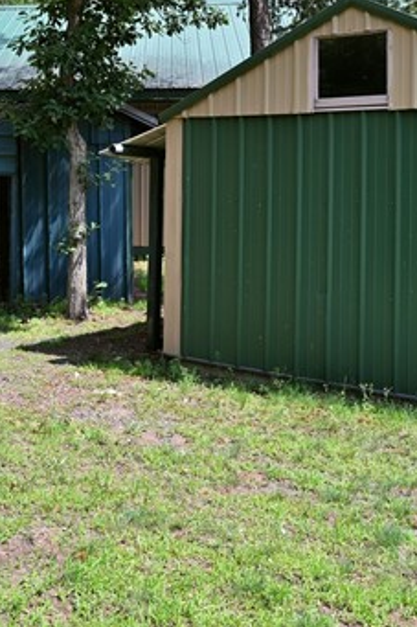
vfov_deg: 37.1
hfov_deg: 24.9
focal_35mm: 53
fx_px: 915
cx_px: 44
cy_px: 177
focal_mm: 16.5
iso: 250
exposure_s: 1/800
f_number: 5.6
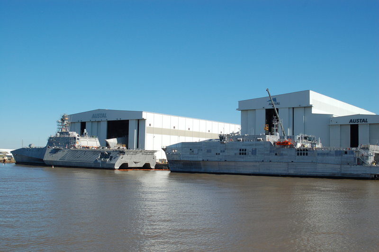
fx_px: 442
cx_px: 190
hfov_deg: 46.4
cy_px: 126
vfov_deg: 31.8
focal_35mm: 42
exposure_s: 1/350
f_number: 9.5
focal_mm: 28
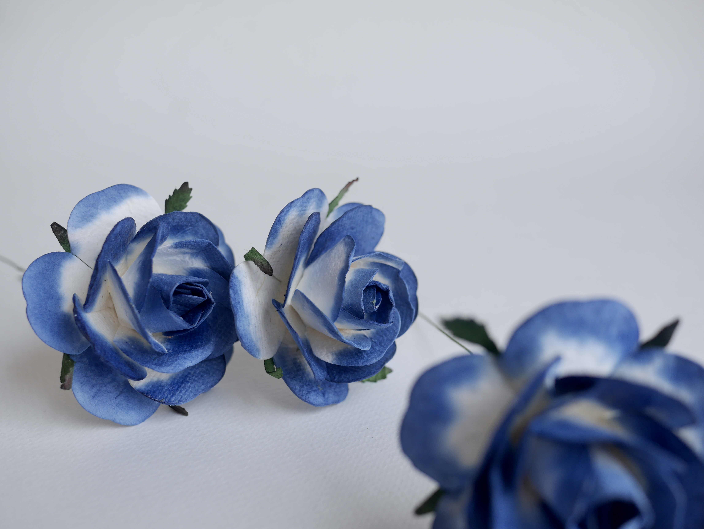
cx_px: 352
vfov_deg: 36.0
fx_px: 814
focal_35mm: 40
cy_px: 264
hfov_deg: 46.8
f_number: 2.8
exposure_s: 1/250
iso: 200
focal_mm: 20
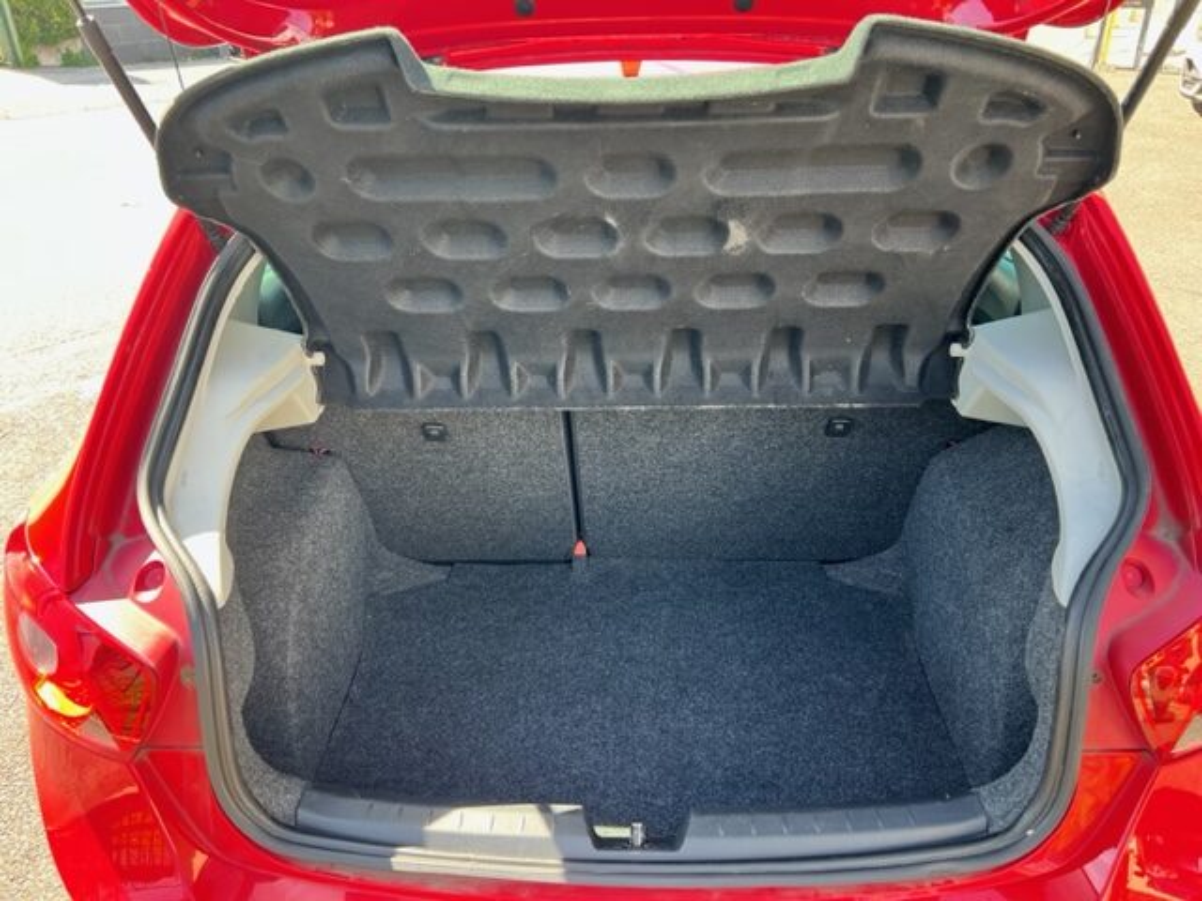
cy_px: 450
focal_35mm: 26
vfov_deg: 53.1
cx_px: 601
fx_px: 903
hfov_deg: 67.3
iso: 50
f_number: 1.5
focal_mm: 5.7
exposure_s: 1/171
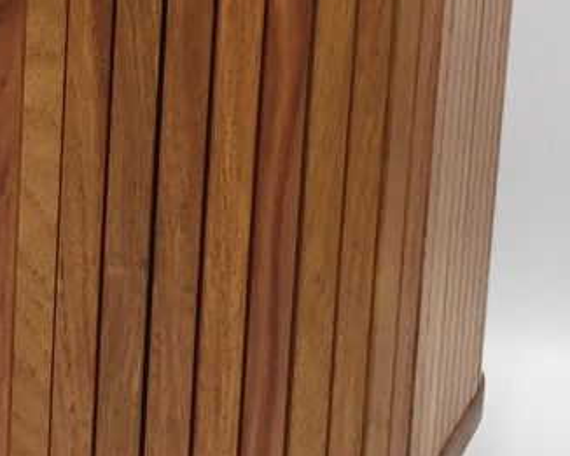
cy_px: 0
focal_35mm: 111
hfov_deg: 16.0
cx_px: -268
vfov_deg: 13.7
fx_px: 1873
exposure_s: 1/33
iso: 50
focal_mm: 4.15
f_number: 2.2
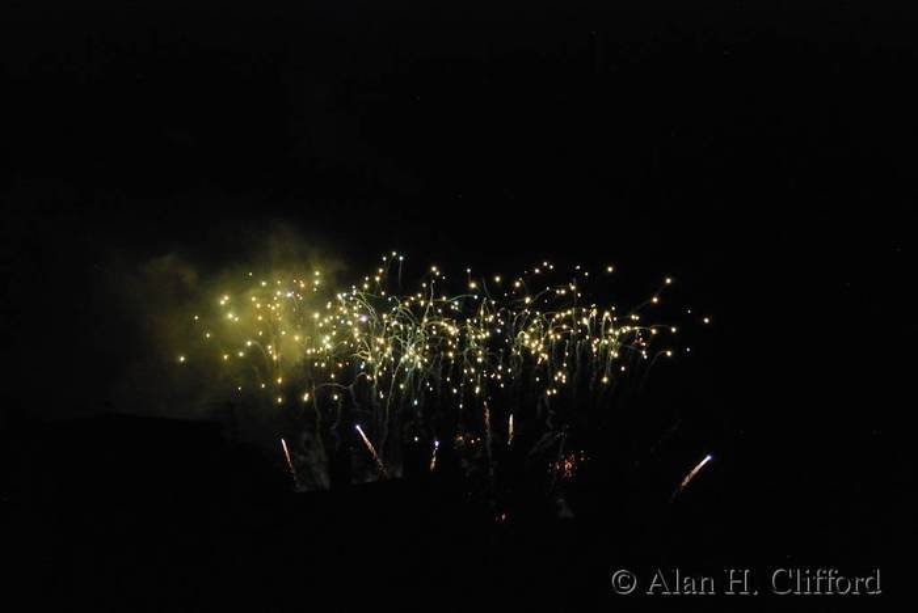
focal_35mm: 105
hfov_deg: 19.4
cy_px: 306
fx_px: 2680
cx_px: 459
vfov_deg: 13.1
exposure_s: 1/100
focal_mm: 70
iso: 1600
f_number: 5
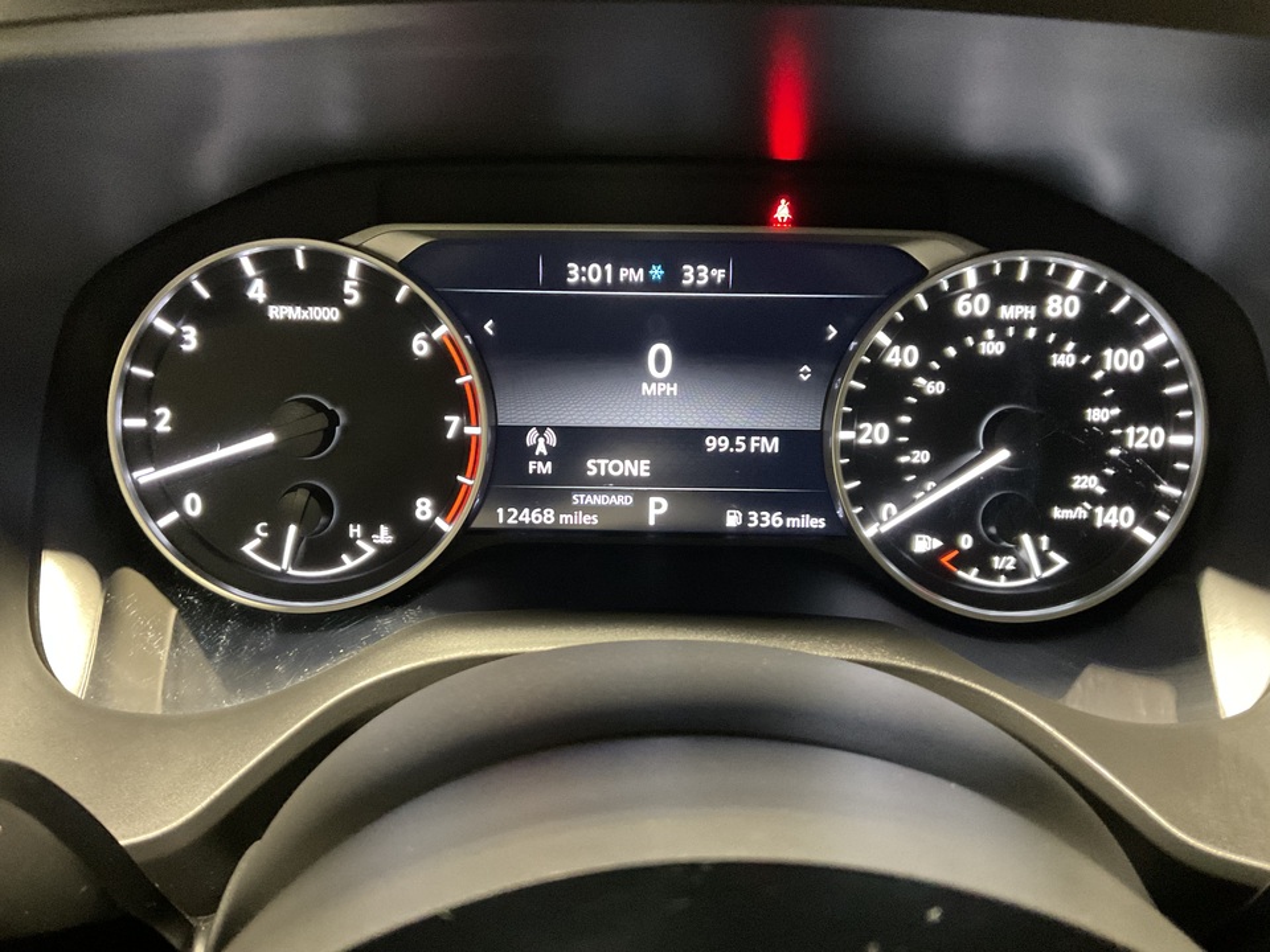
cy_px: 476
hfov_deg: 61.7
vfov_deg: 48.2
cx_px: 635
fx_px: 1064
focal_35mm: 29
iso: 500
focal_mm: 3
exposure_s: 1/30
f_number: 1.8
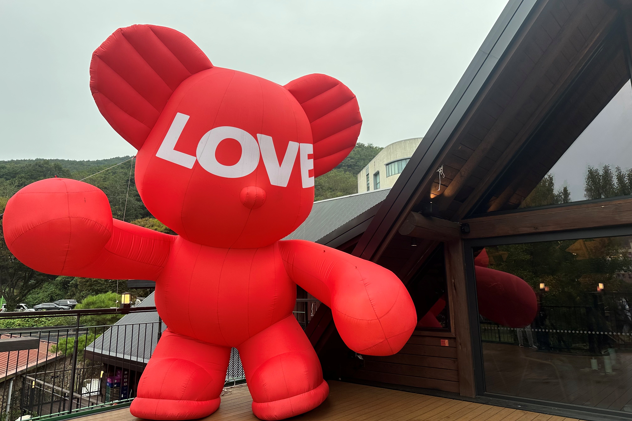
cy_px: 196
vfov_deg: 51.2
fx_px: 439
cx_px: 316
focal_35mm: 25
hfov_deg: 71.5
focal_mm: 6.86
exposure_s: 1/506
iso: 80
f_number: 1.78
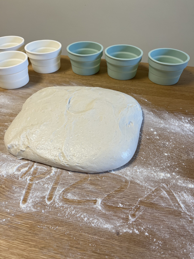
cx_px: 97
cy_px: 130
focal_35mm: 26
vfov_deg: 67.3
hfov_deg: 53.1
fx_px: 194
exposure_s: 1/100
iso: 100
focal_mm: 5.1
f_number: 1.6
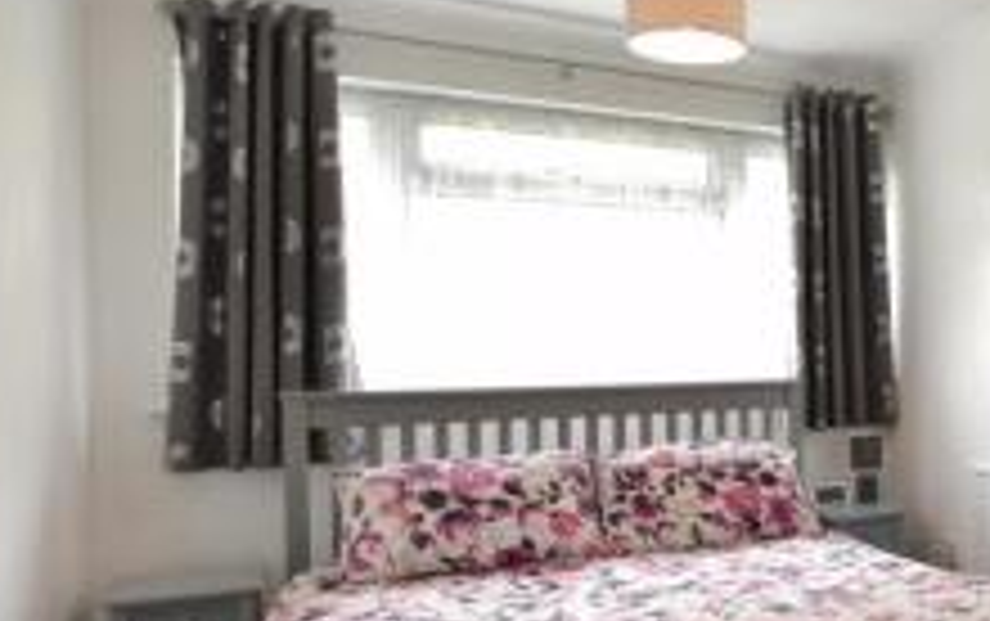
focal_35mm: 33
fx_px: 891
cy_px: 358
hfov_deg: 47.5
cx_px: 1004
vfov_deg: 38.3
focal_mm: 10
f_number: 8
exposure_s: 2
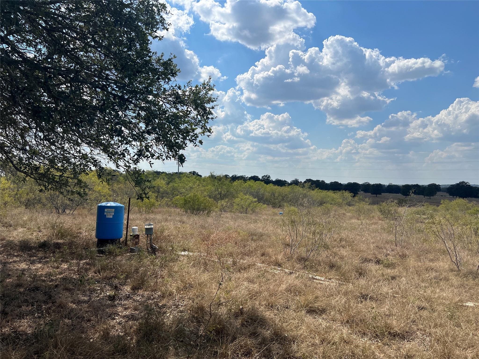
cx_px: 240
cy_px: 180
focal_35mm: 26
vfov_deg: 53.1
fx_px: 360
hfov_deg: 67.3
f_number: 1.5
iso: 50
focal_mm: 5.7
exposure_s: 1/9434
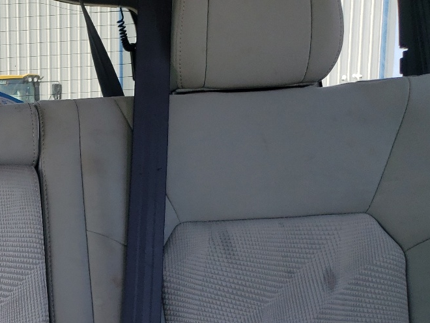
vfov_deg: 22.7
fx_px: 783
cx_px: -46
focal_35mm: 63
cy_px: 297
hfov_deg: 28.0
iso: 50
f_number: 1.5
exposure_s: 1/196
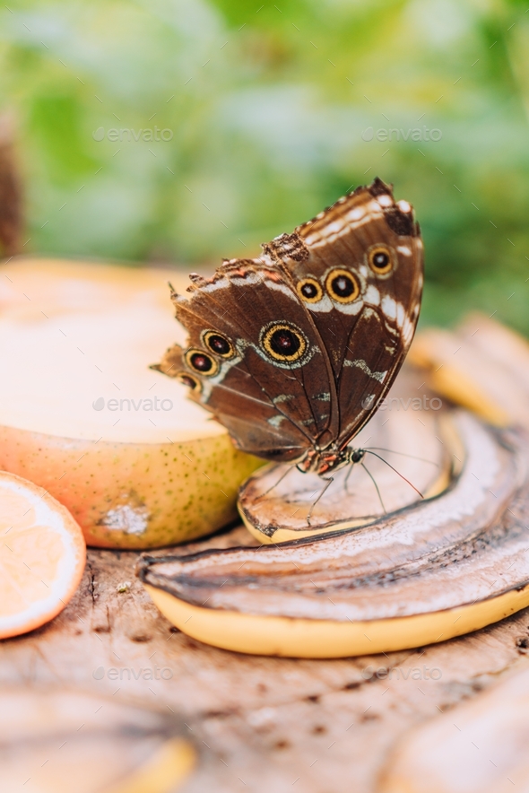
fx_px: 1145
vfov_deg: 38.2
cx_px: 264
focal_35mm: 52
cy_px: 396
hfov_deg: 26.0
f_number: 1.8
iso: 200
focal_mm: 35
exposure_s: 1/500
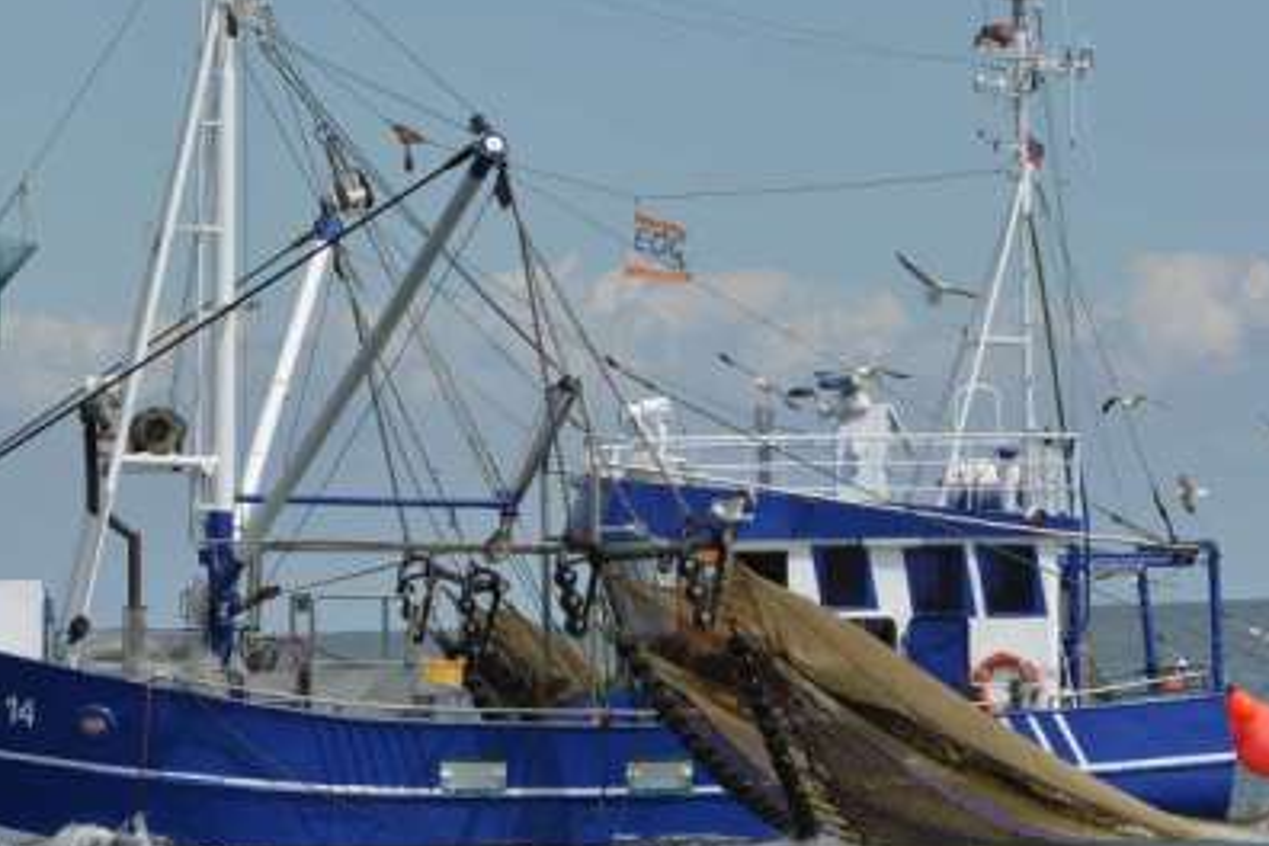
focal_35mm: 273
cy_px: 308
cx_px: 378
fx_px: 9622
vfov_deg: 5.0
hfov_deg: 7.5
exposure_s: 1/250
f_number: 13
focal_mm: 135
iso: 125
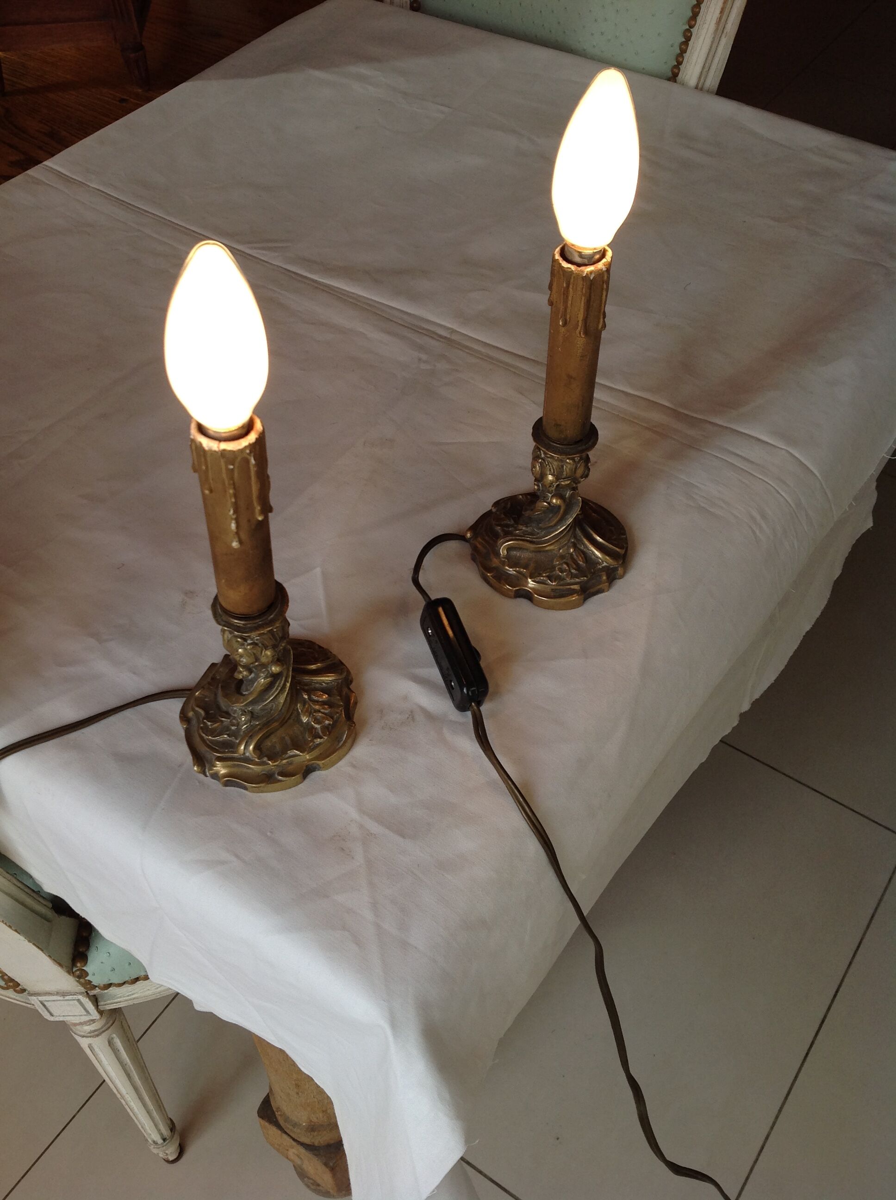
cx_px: 448
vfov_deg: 52.7
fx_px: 1211
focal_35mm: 35
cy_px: 600
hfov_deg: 40.6
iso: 50
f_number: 2.4
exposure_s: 1/299
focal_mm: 4.28
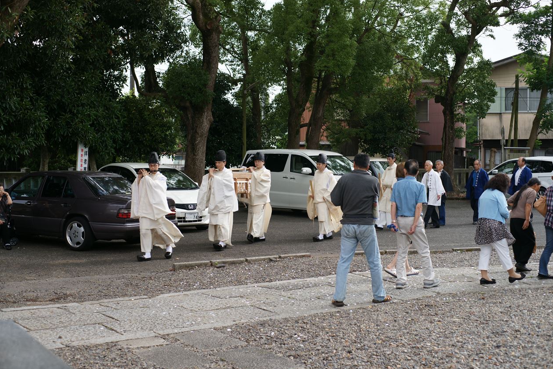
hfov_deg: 38.9
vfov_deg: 26.5
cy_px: 187
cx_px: 281
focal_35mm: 51
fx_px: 783
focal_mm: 50
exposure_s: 1/500
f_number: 4
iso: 200
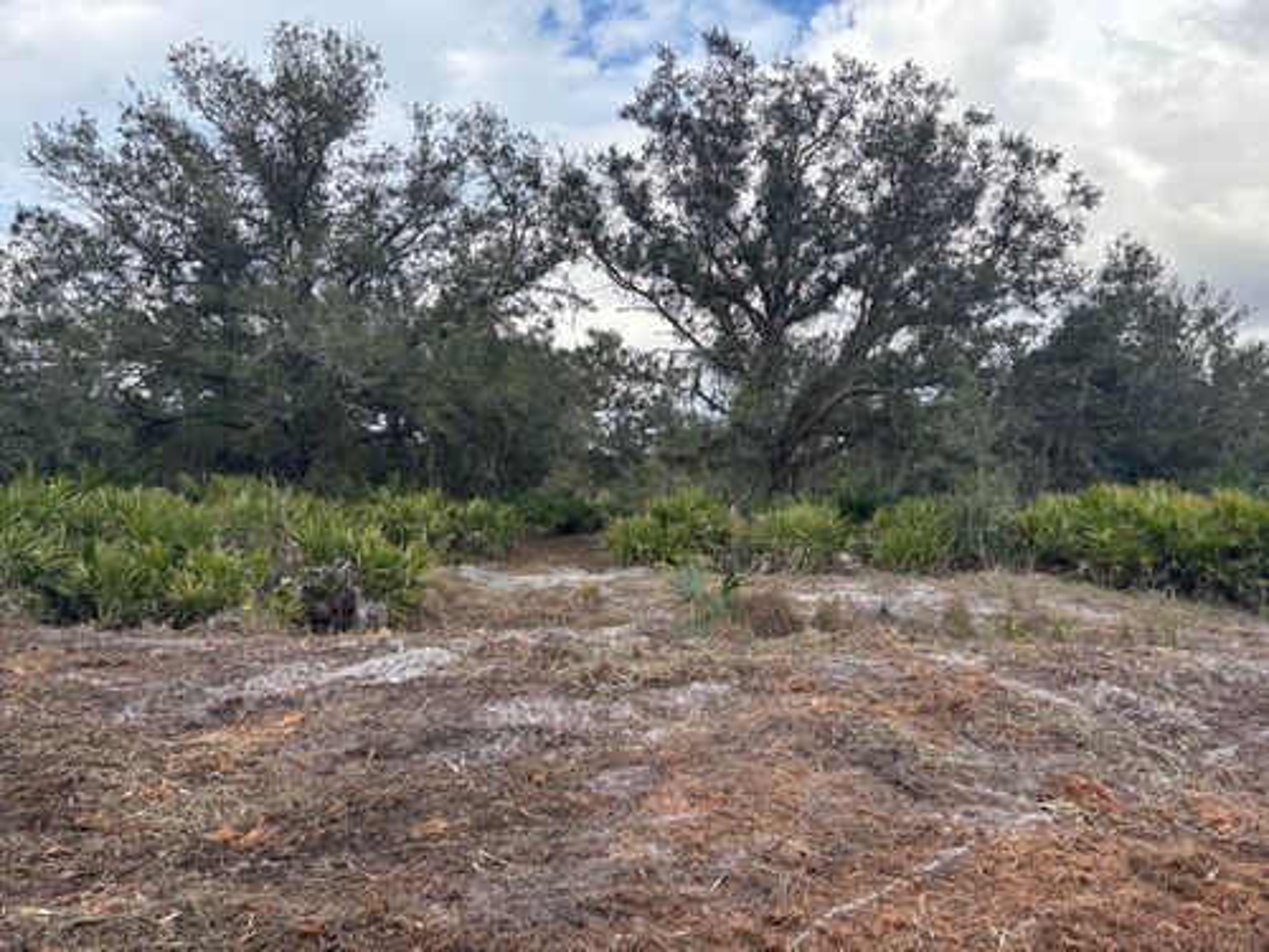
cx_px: 634
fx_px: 953
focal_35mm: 26
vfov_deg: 53.1
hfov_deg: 67.3
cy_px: 476
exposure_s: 1/978
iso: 50
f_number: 1.6
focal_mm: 5.96
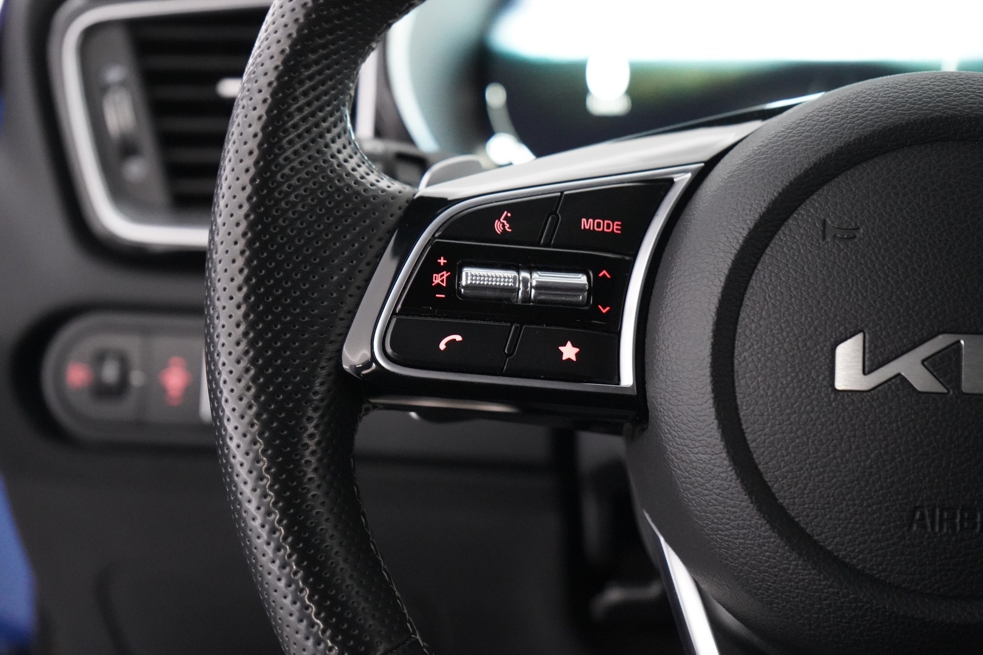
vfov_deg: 20.9
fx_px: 1775
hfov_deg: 31.0
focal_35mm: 65
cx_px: 492
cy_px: 328
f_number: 5.6
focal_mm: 65
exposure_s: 1/50
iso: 10000
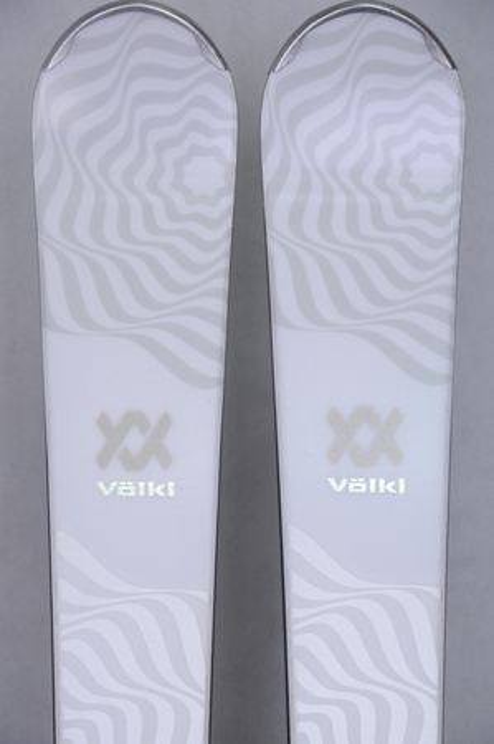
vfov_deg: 14.0
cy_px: 372
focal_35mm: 147
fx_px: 3033
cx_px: 247
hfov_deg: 9.3
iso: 1400
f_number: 8
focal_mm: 98
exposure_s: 1/125
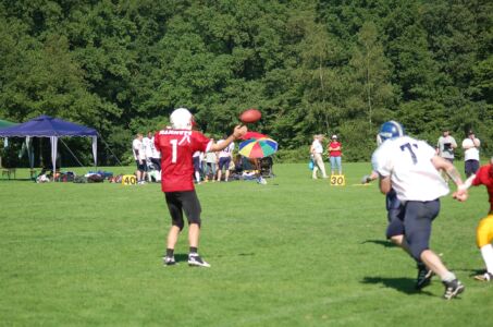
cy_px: 164
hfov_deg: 15.9
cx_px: 246
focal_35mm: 129
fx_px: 1763
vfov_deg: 10.6
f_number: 4.5
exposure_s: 1/1000
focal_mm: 86
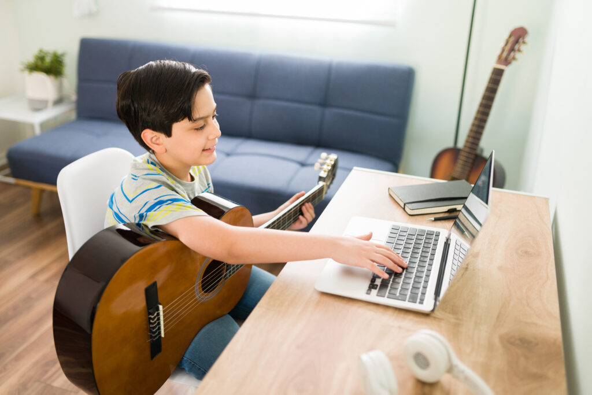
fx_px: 576
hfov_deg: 54.4
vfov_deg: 37.9
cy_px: 198
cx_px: 296
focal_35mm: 35
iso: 500
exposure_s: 1/125
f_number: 1.8
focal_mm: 35
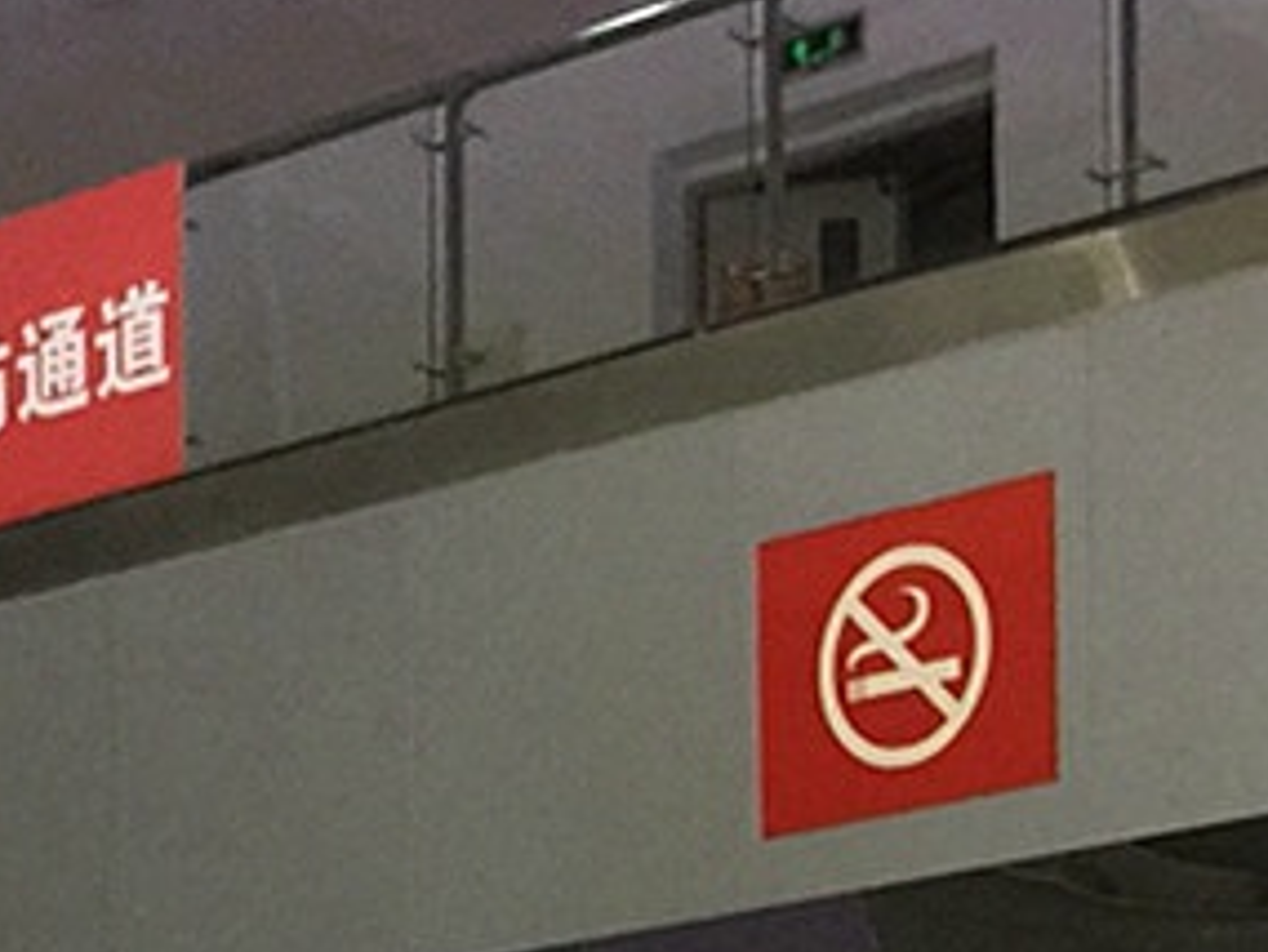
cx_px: 1232
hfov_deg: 15.9
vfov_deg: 11.0
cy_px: 1971
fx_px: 4471
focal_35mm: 122
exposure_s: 1/17
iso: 100
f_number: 2.2
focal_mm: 4.15
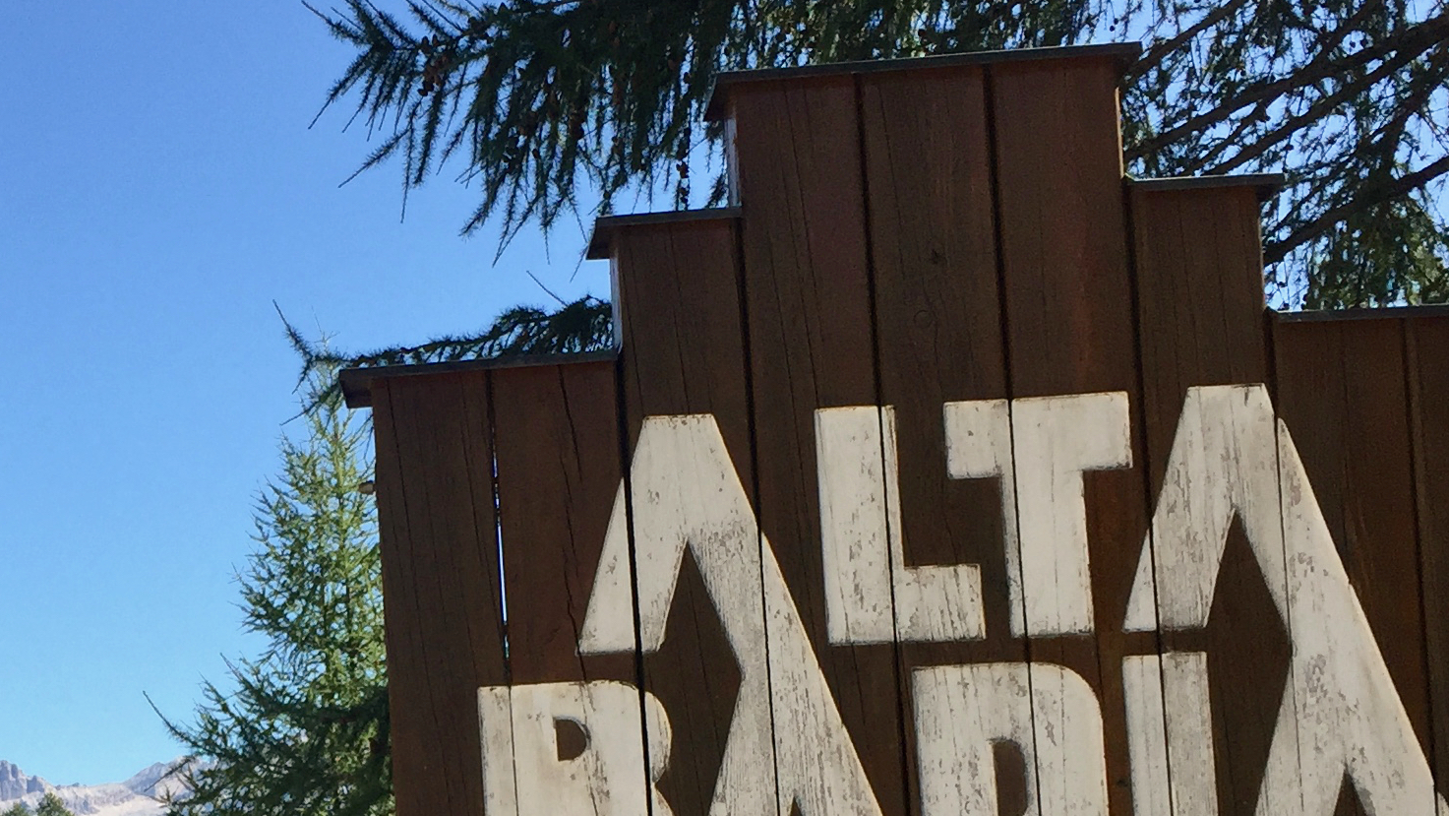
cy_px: 800
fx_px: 2690
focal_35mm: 70
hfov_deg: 29.3
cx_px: 242
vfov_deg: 16.9
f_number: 2.2
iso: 32
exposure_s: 1/1099
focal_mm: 4.15
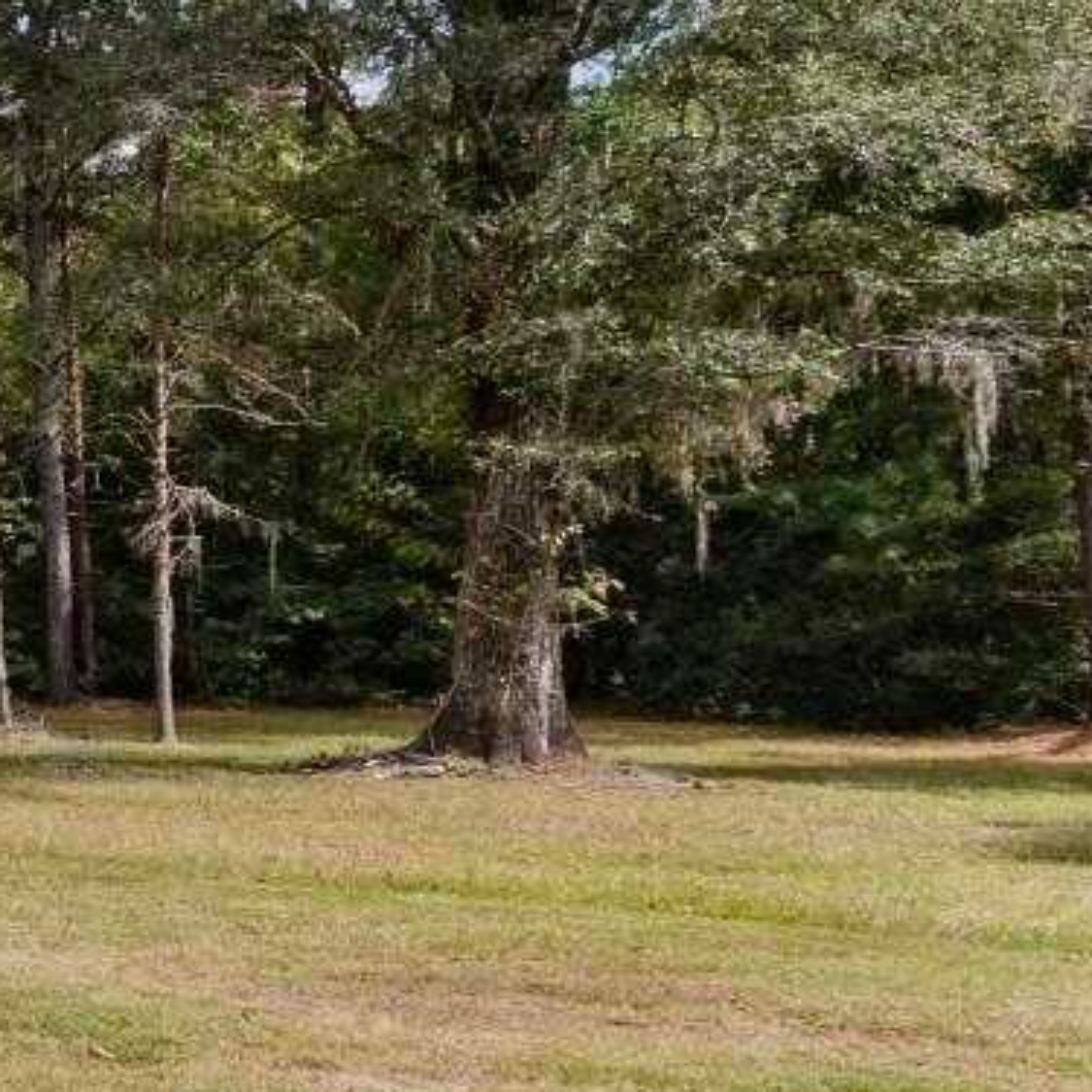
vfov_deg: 31.1
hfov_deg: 18.4
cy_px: 582
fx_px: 1963
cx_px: -1150
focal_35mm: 55
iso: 100
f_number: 5.6
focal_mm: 10
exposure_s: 1/125
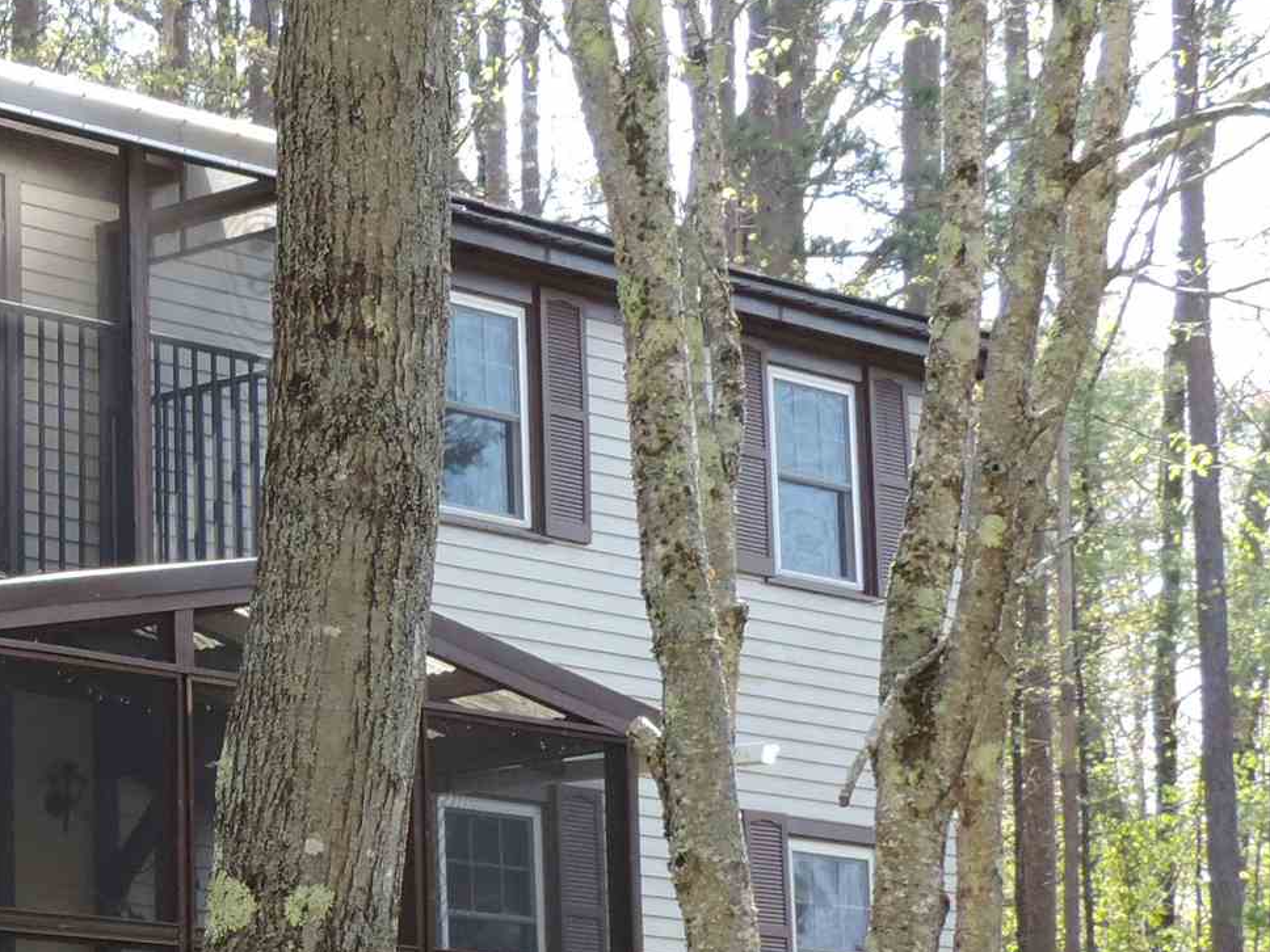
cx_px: -131
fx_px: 4659
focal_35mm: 127
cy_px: 674
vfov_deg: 11.7
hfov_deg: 15.1
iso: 80
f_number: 3.3
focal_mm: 7.1
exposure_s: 1/125
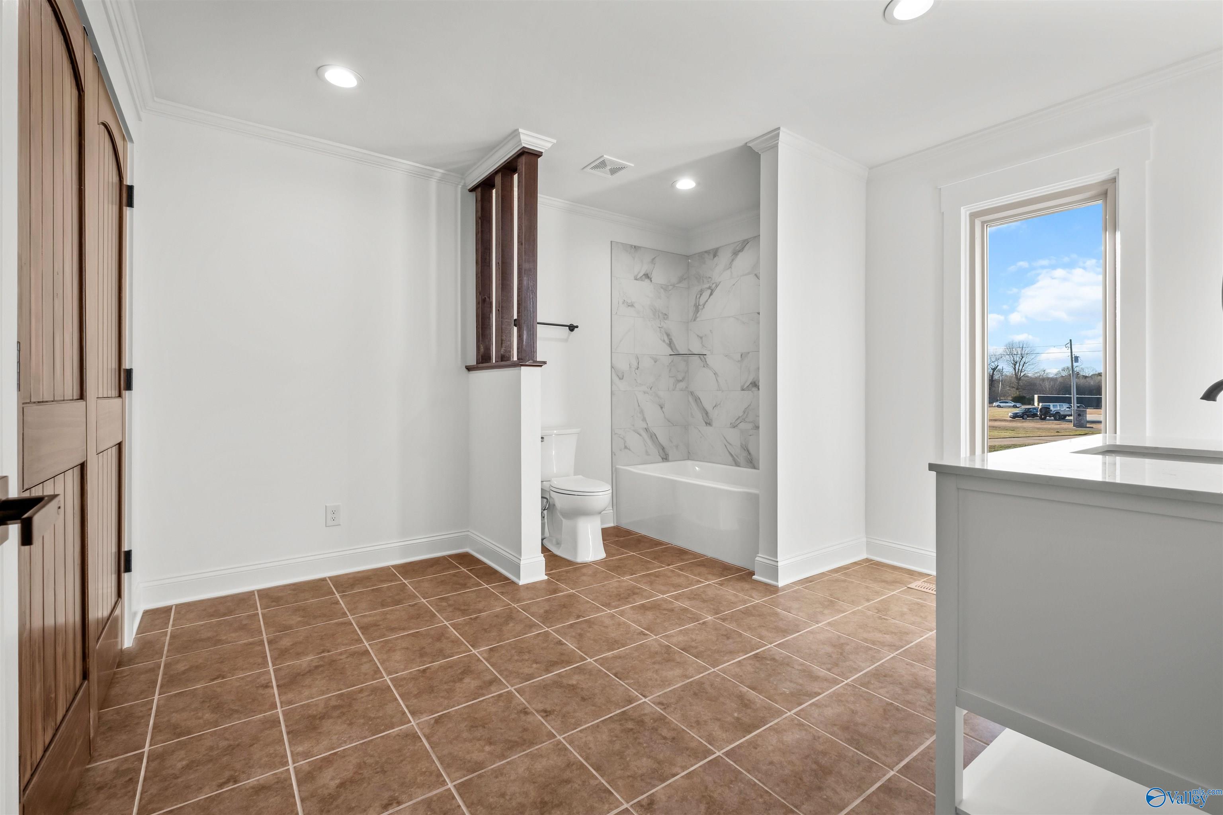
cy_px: 408
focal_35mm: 15
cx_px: 612
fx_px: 510
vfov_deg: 77.3
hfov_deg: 100.4
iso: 800
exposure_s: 1/10
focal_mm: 10
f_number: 7.1
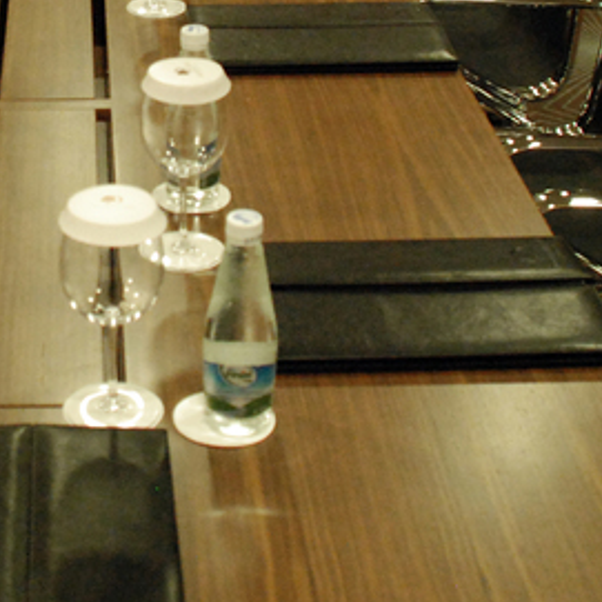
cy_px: 31
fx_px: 1613
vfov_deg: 20.6
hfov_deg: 20.7
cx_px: 51
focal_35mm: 82
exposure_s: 1/60
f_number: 4
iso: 1600
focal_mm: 18
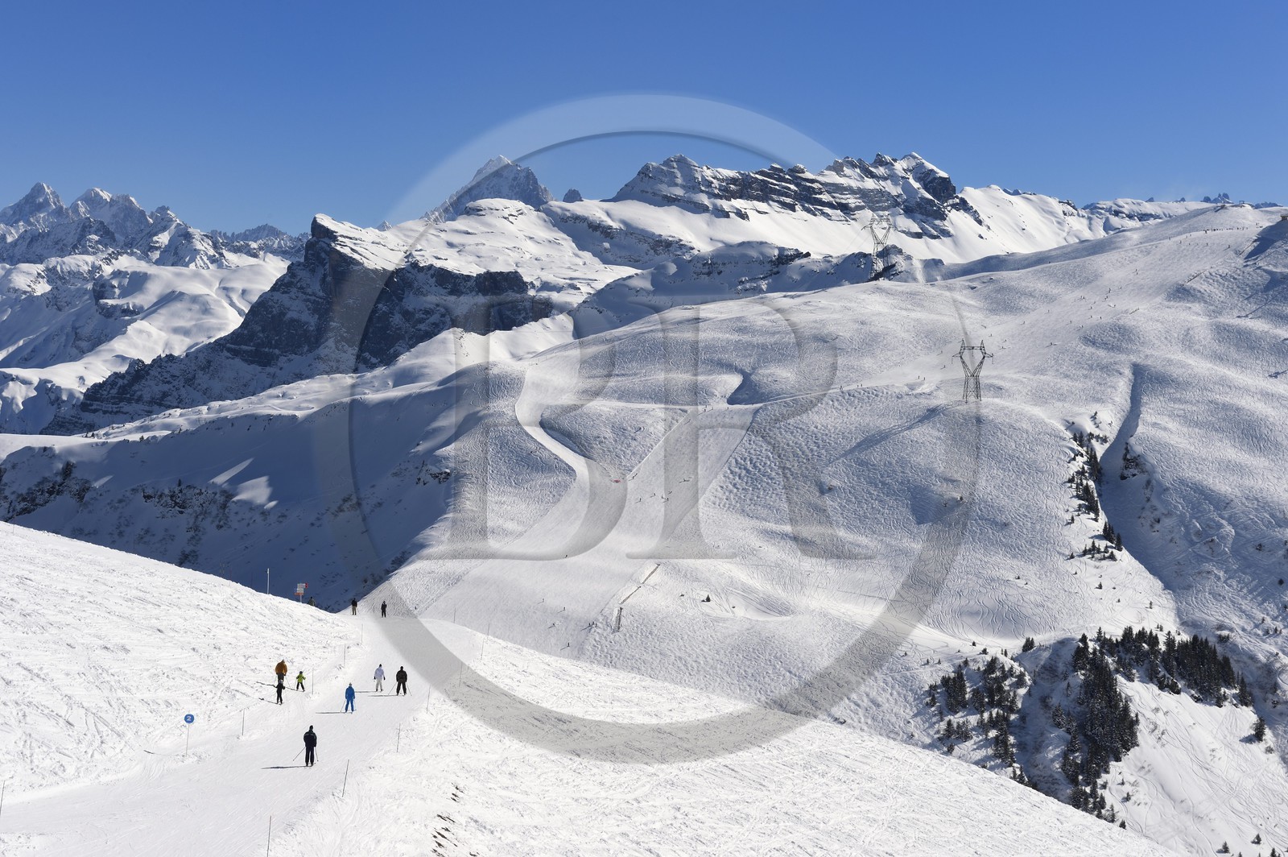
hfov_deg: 28.9
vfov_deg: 19.4
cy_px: 428
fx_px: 2502
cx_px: 644
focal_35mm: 70
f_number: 16
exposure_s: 1/500
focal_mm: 70
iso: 200
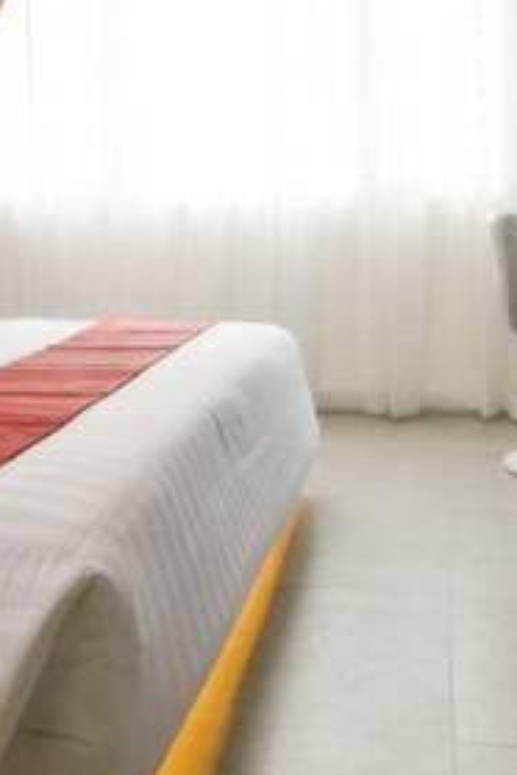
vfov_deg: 44.0
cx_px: 242
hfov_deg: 31.2
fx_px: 926
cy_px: 196
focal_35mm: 43
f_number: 22
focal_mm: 10
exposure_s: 1/2
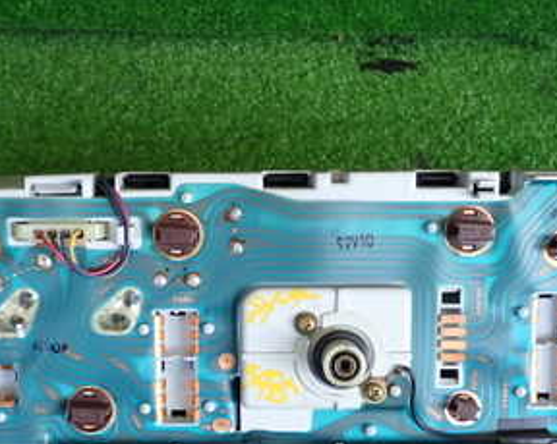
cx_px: 253
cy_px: 324
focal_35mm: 61
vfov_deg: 24.7
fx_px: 1005
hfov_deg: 31.0
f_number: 2.3
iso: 200
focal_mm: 5.4
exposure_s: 1/100
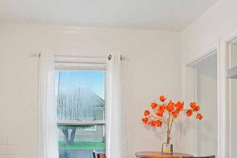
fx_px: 309
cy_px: 134
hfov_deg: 41.9
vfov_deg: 27.8
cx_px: 116
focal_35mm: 47
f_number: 8
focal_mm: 18
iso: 400
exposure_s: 1/15
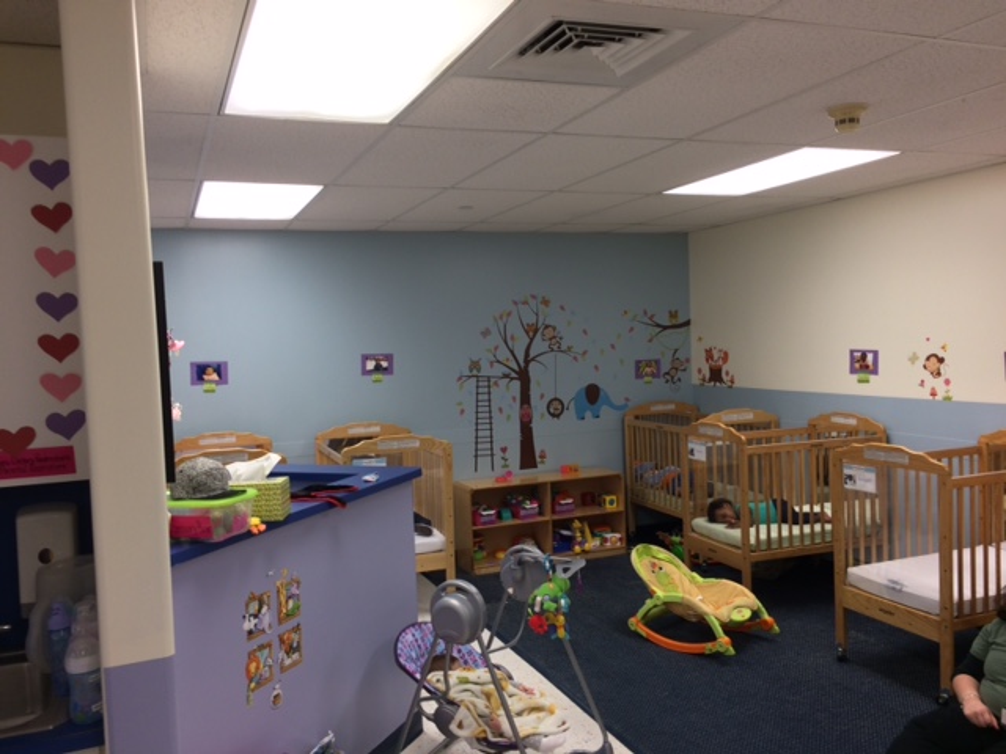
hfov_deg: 61.7
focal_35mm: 29
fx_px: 843
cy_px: 377
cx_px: 503
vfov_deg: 48.2
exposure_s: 1/40
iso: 40
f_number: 2.2
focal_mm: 4.15
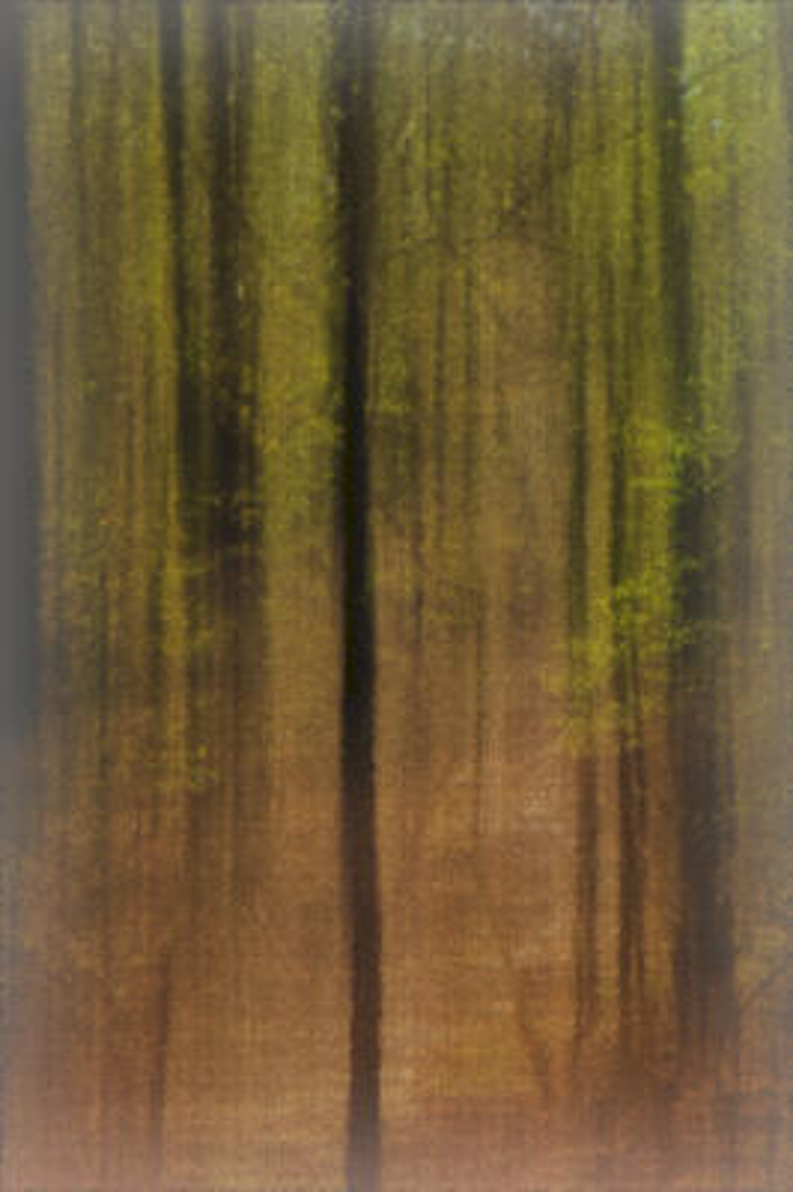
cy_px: 596
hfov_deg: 10.8
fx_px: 4203
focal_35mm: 127
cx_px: 396
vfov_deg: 16.1
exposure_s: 1/5
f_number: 22
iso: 100
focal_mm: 85
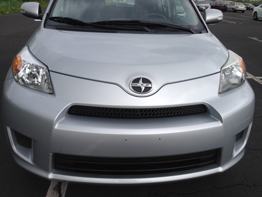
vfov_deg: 42.9
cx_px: 131
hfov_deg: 55.4
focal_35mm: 33
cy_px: 98
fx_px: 250
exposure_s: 1/488
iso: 50
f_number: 2.4
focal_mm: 4.12
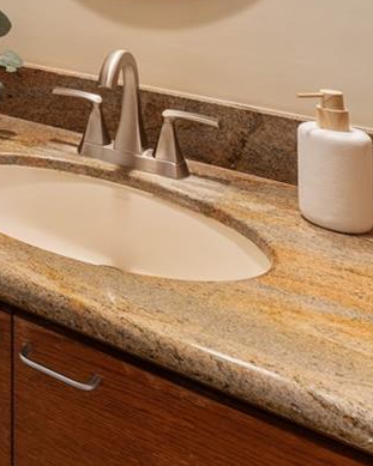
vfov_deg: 28.5
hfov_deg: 18.4
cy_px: -140
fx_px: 745
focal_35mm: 54
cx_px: -377
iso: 400
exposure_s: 1/10
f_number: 9
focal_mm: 14
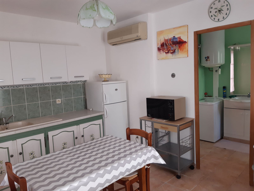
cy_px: 96
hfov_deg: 67.3
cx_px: 127
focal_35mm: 26
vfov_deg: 53.1
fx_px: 191
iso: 100
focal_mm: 3.92
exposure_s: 1/50
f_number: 1.7
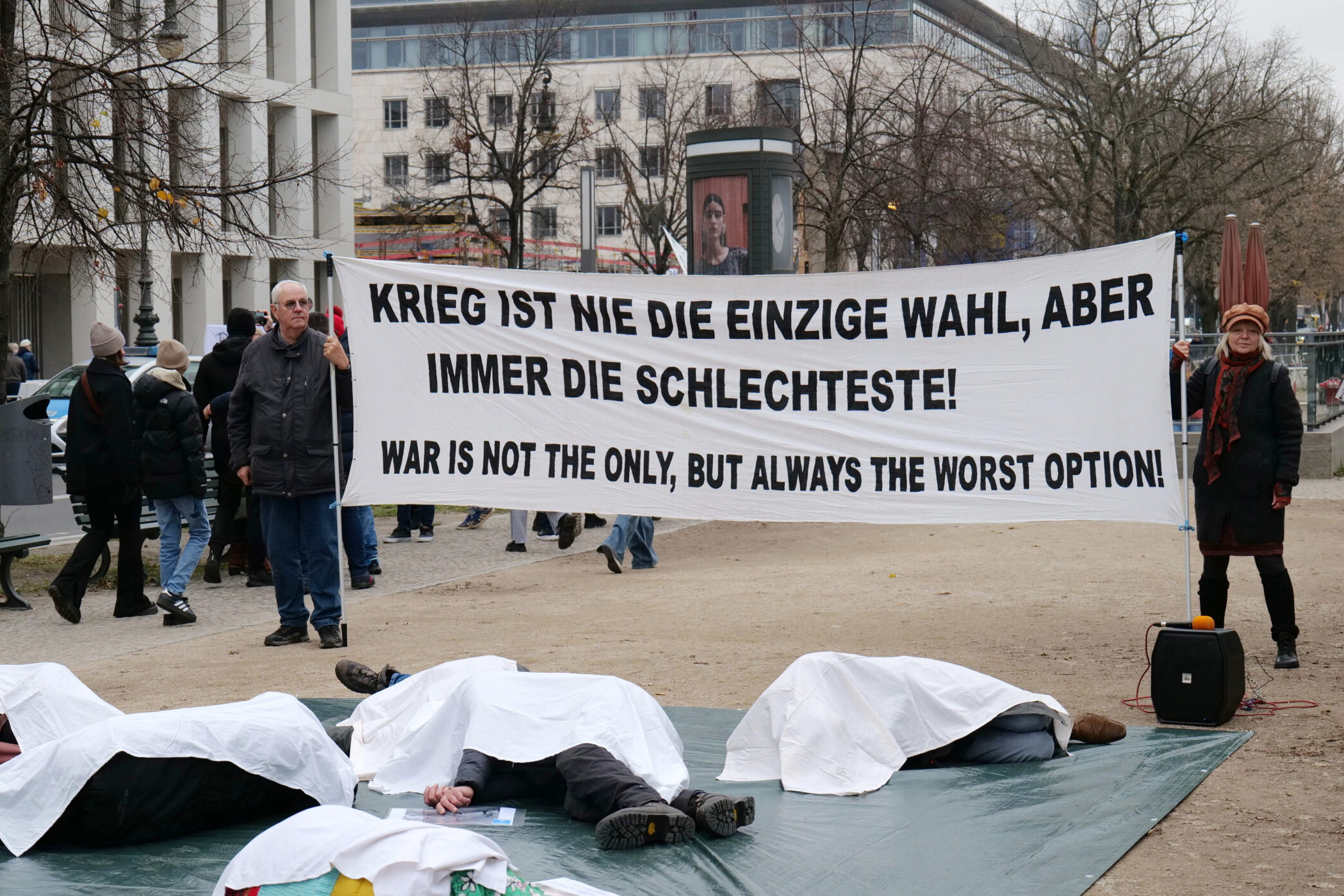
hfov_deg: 28.0
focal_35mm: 72
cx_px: 570
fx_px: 2688
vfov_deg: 18.9
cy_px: 497
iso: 1600
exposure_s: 1/400
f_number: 6.3
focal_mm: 59
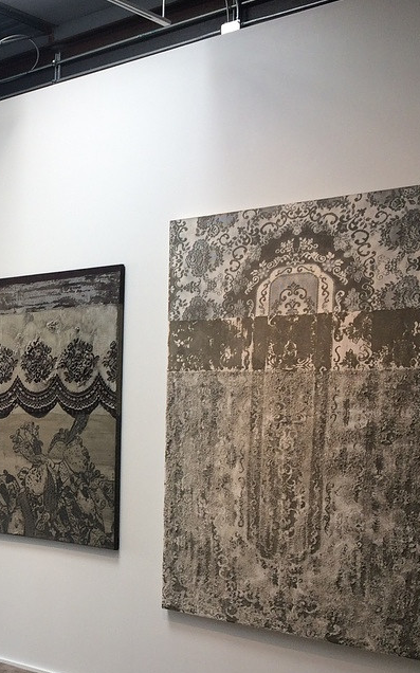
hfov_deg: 20.6
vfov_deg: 34.9
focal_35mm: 58
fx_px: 1063
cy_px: 417
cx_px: -107
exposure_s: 1/60
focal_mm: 4.15
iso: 50
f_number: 2.2
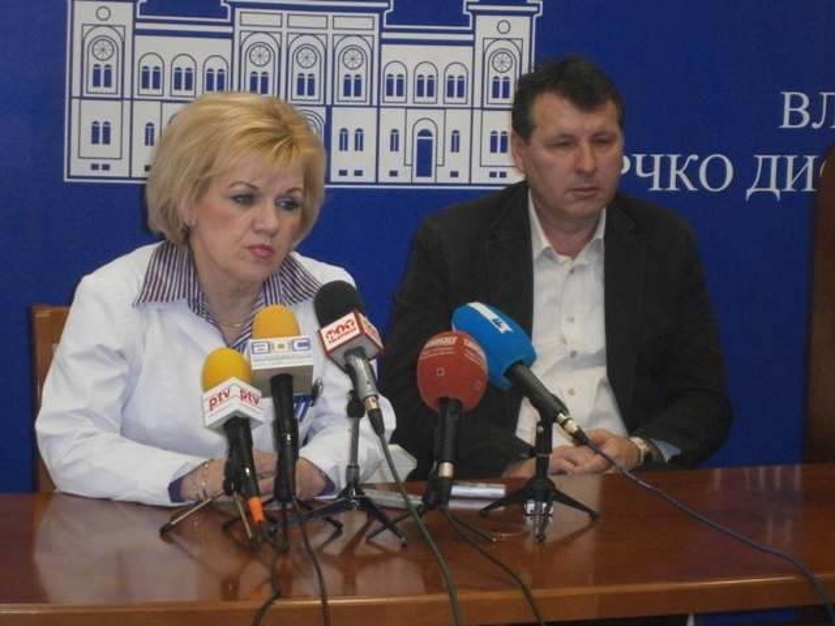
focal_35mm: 111
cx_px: 418
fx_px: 2678
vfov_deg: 13.3
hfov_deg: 17.7
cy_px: 313
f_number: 5.8
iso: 800
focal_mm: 19.6
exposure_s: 1/100
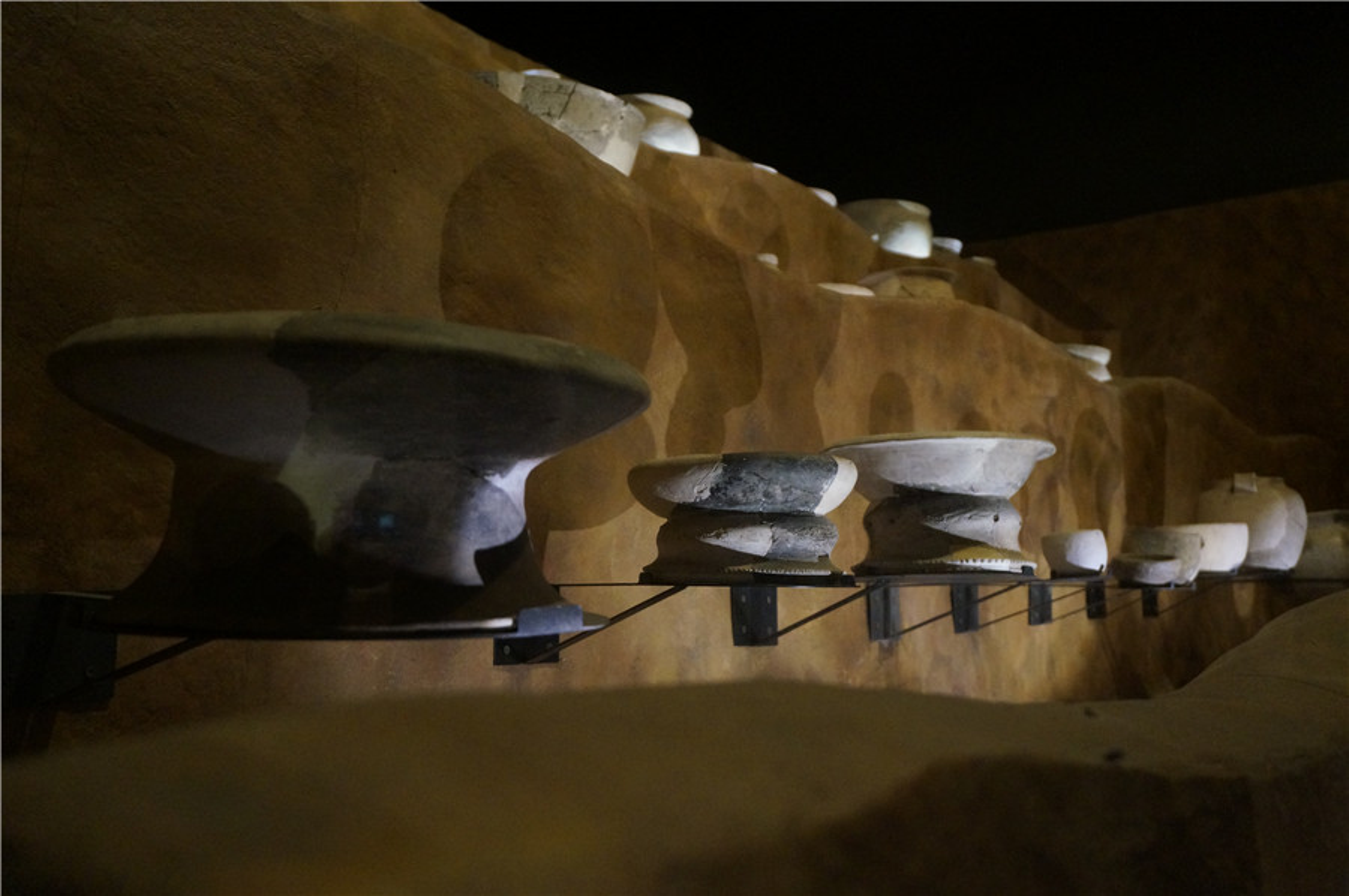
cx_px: 674
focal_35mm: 36
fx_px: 1348
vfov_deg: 36.8
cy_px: 448
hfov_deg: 53.2
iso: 3200
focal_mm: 24
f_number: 4.5
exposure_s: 1/30
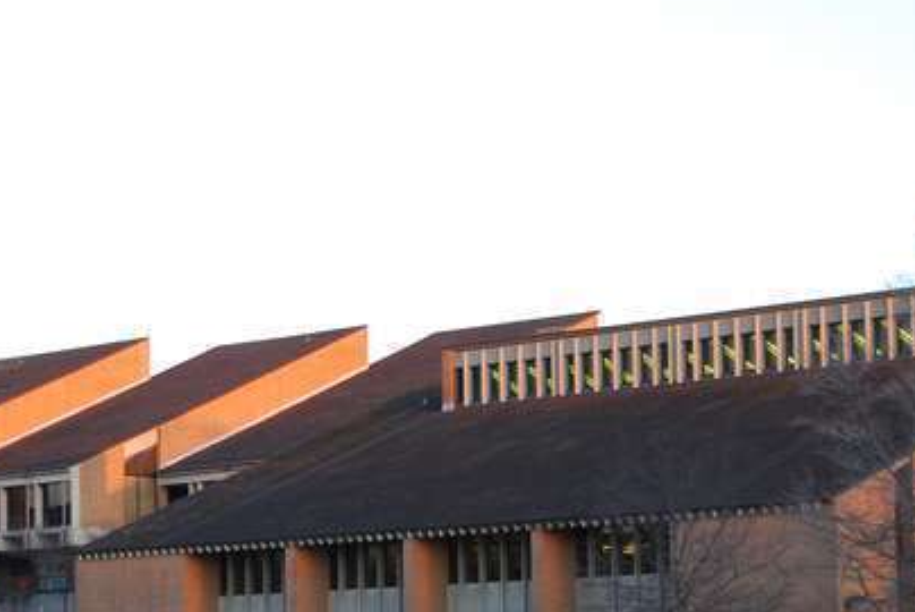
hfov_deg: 18.1
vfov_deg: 12.1
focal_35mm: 113
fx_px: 2874
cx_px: 333
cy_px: 496
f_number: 5
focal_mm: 38
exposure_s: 1/80
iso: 400
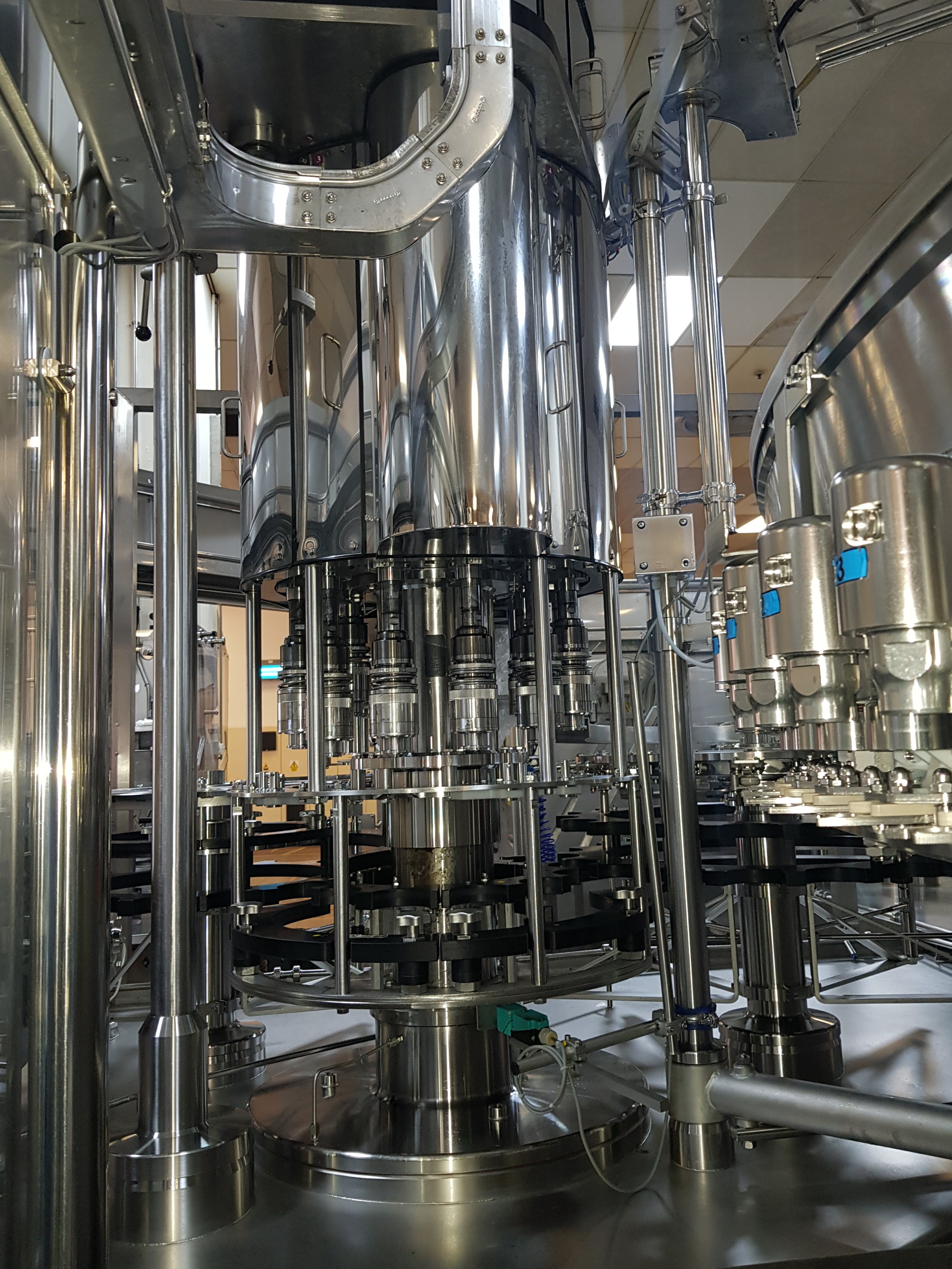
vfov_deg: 61.6
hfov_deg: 48.2
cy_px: 599
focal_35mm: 29
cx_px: 488
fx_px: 1063
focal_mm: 4.3
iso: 100
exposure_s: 1/25
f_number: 1.7
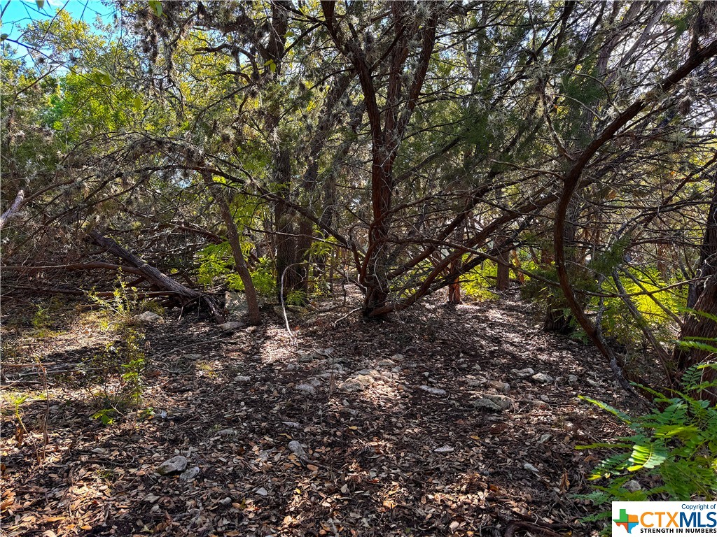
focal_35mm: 24
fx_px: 497
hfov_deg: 71.6
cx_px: 358
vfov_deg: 56.8
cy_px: 268
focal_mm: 6.86
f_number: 1.78
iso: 80
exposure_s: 1/162
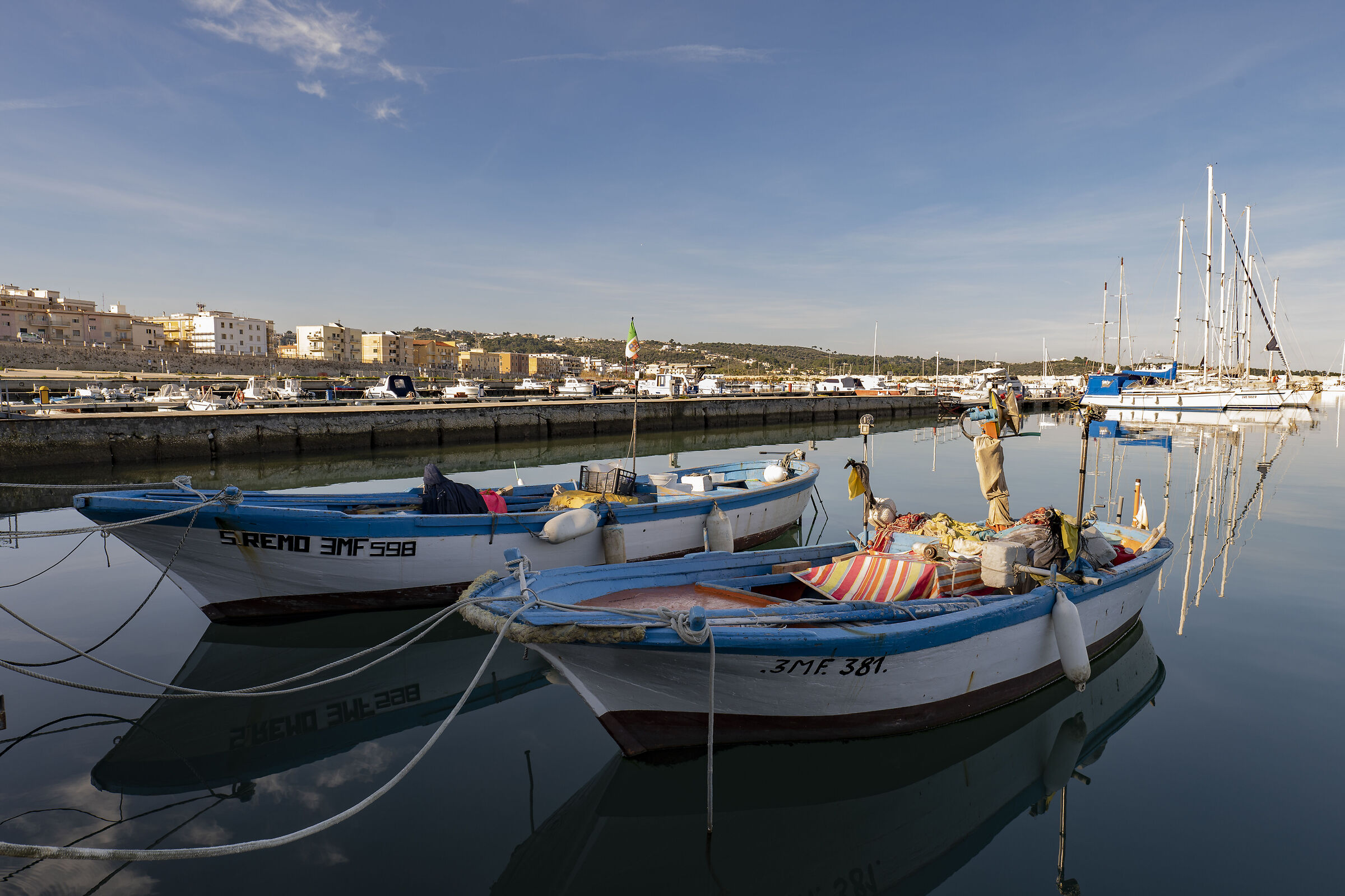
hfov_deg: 84.0
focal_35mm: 20
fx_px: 747
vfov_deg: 61.9
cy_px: 448
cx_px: 672
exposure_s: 1/50
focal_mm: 20
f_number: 9
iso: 100
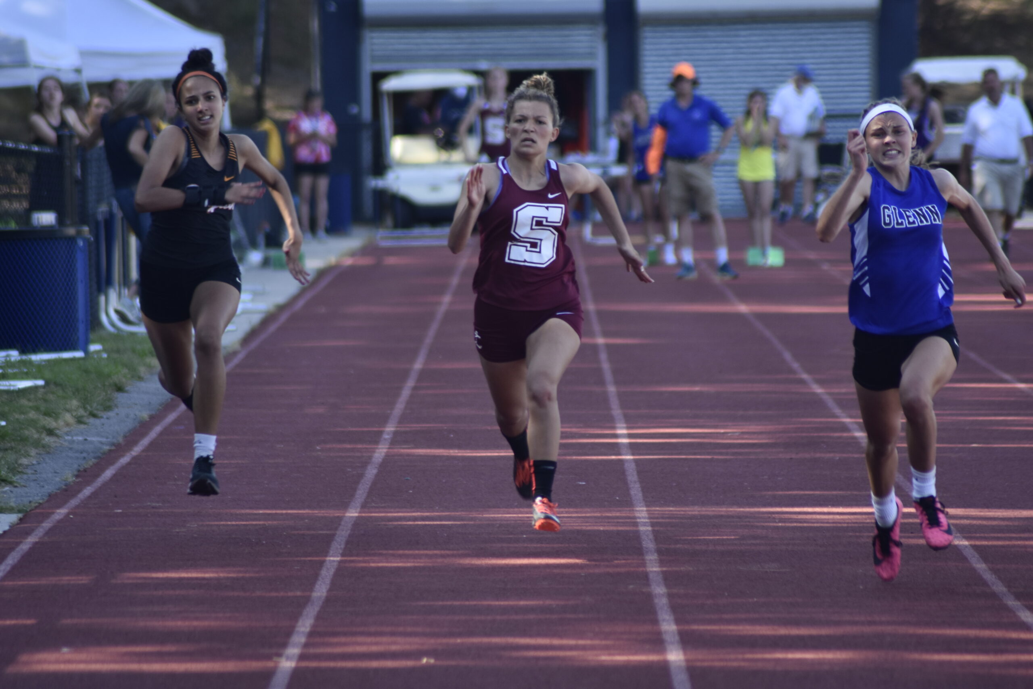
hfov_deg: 4.6
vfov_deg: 3.1
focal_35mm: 450
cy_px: 344
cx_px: 516
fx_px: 12912
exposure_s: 1/400
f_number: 5.6
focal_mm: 300
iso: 400
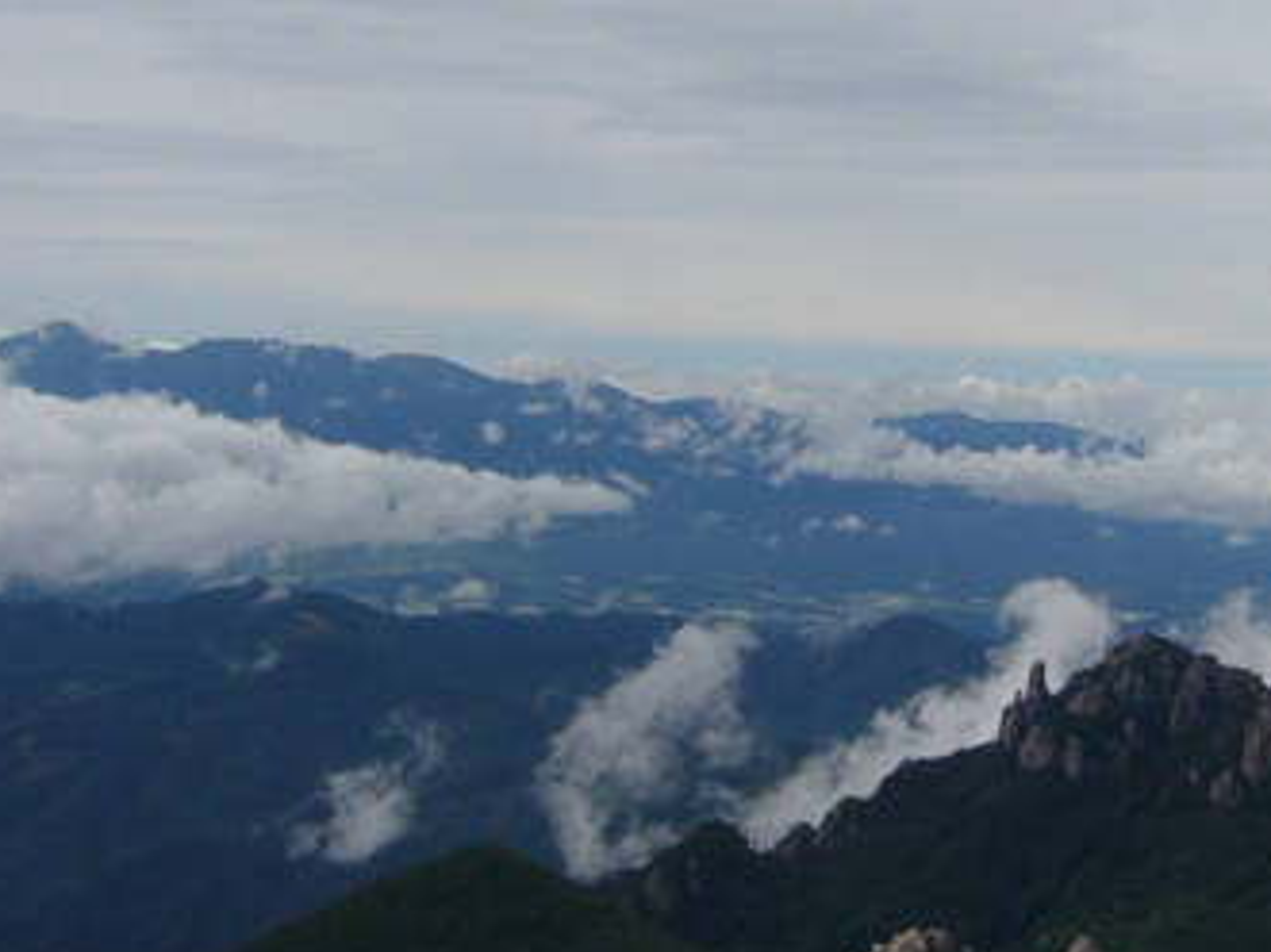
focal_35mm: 87
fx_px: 3193
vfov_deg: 17.0
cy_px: 434
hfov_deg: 22.4
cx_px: 899
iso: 80
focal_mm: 6
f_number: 5.7
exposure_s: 1/800
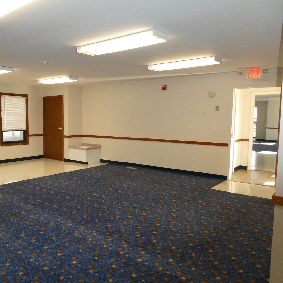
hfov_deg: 54.4
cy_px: 145
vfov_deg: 55.6
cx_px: 92
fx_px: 268
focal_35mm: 29
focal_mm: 4.3
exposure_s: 1/125
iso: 400
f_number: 3.3
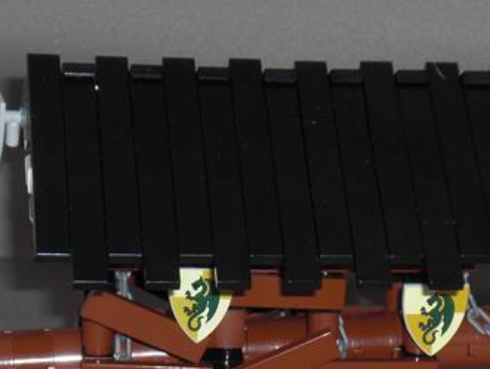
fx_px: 2381
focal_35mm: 168
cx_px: 241
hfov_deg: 11.8
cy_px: 326
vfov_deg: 8.8
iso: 100
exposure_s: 1/60
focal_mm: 14.49
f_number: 5
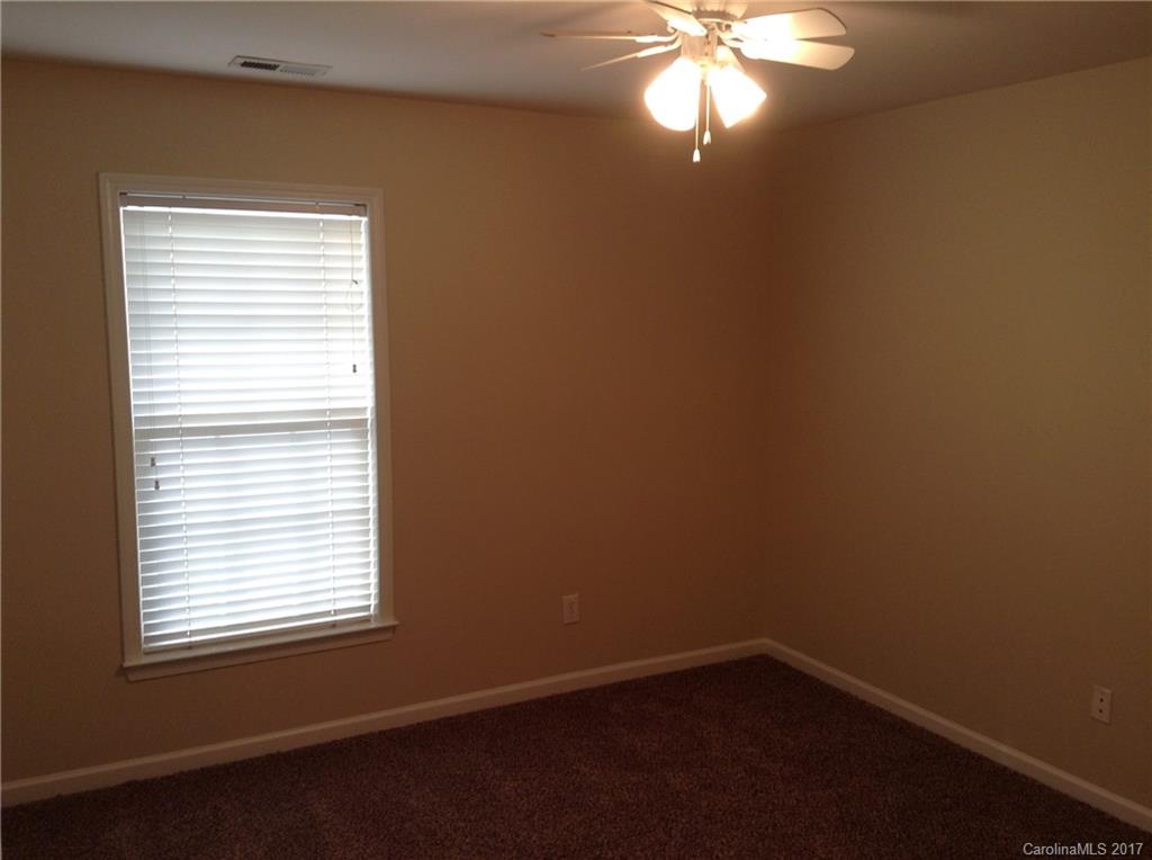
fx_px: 1096
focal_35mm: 33
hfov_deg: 55.4
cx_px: 576
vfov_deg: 42.8
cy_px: 430
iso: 32
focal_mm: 3.3
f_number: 2.4
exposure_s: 1/30
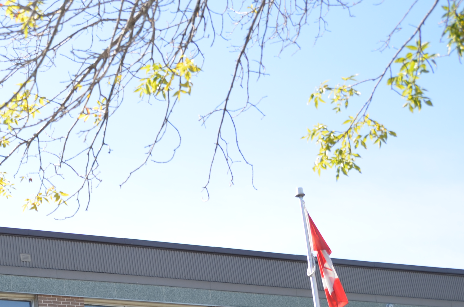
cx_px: -44
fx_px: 1068
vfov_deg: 15.9
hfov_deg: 23.1
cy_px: 337
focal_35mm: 83
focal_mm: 22
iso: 100
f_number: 4
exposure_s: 1/250
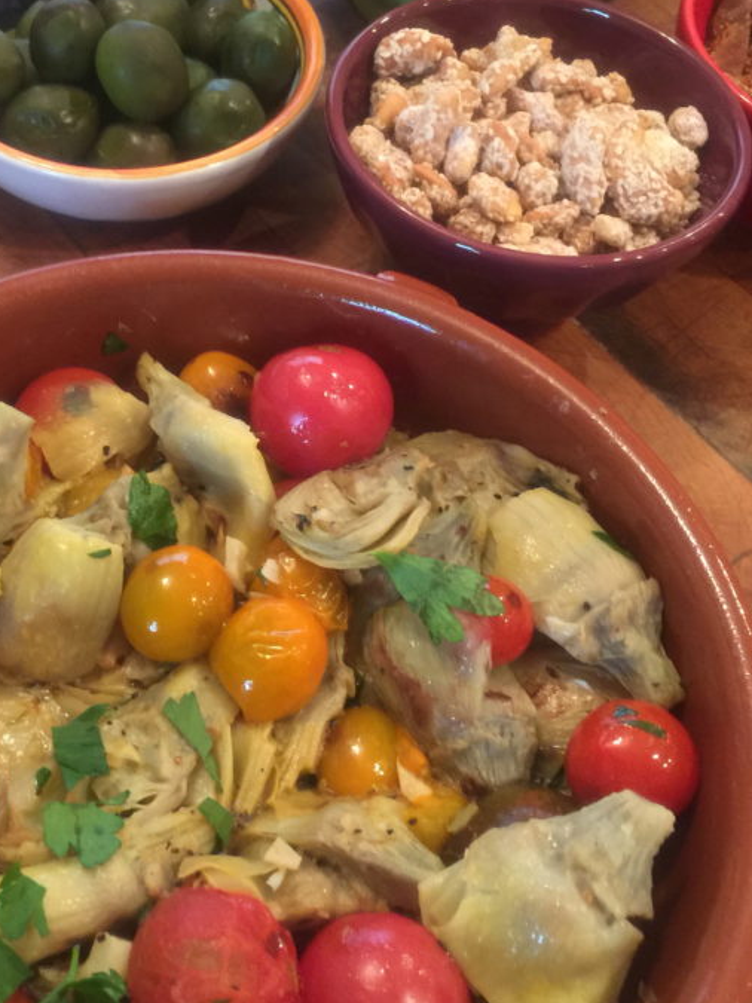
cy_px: 447
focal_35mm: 44
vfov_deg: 42.9
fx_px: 1275
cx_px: 253
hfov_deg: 32.6
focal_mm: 4.15
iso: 125
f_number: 2.2
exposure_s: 1/15
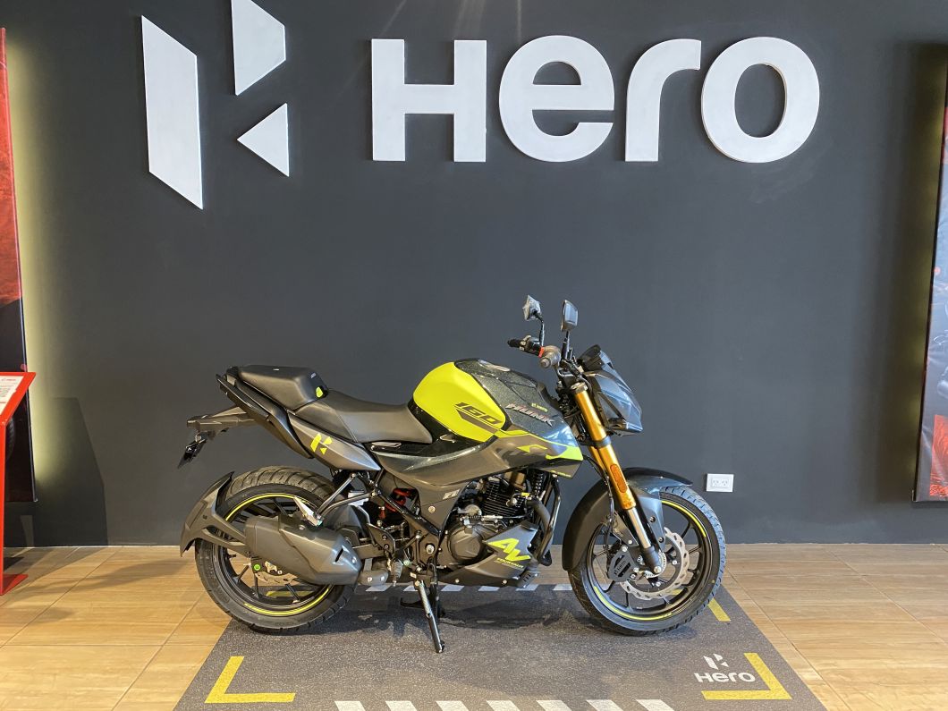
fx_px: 712
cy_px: 356
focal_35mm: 26
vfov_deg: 53.1
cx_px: 474
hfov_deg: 67.3
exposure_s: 1/50
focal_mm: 4.25
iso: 320
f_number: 1.8
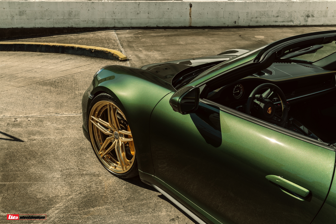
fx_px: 401
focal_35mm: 43
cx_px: 168
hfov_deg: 45.4
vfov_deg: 31.2
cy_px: 112
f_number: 9
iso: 100
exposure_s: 1/200
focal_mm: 43
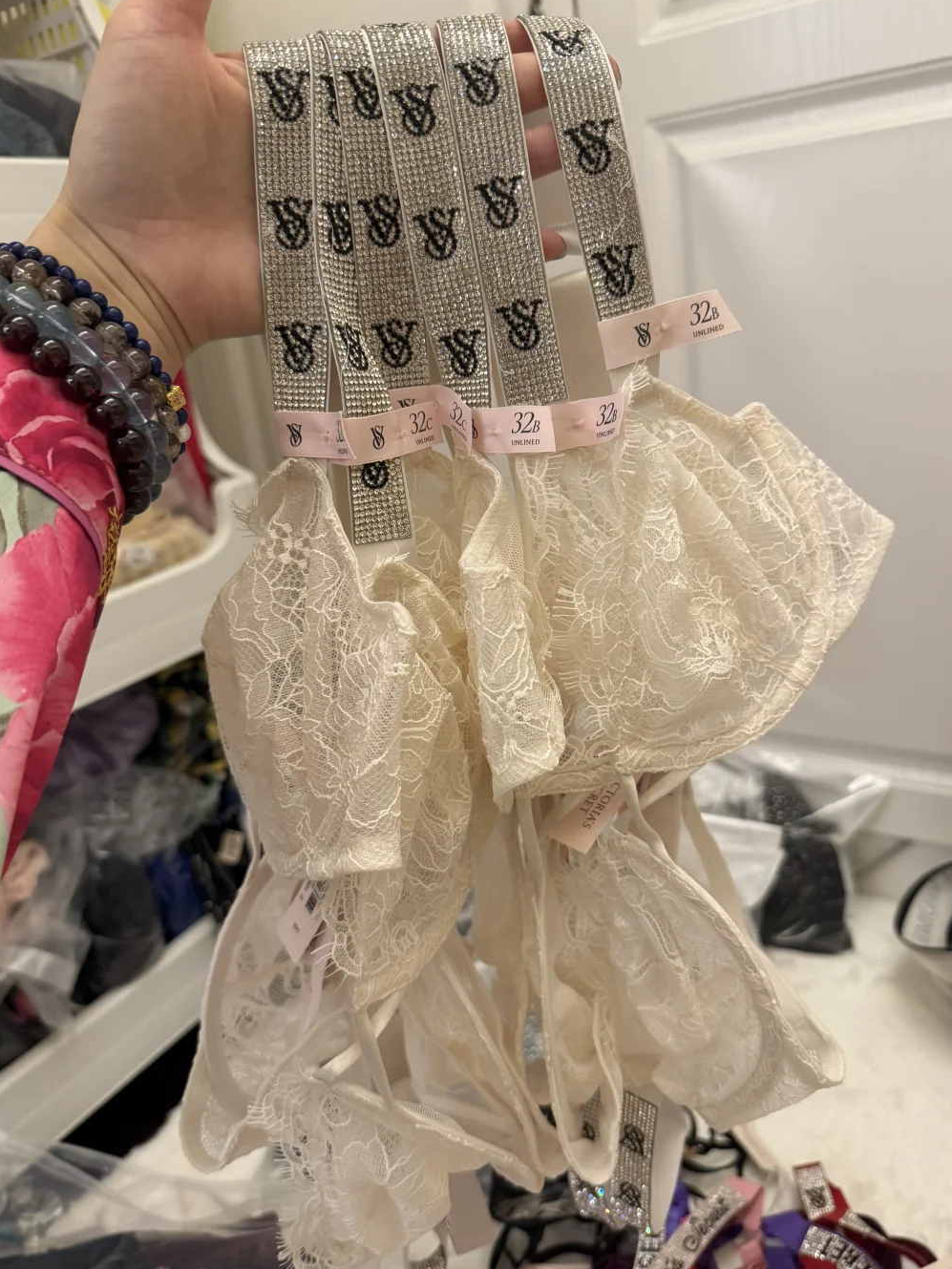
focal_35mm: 26
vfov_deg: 67.3
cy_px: 636
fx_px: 953
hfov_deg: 53.1
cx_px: 482
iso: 320
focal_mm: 6.76
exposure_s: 1/50
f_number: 1.78
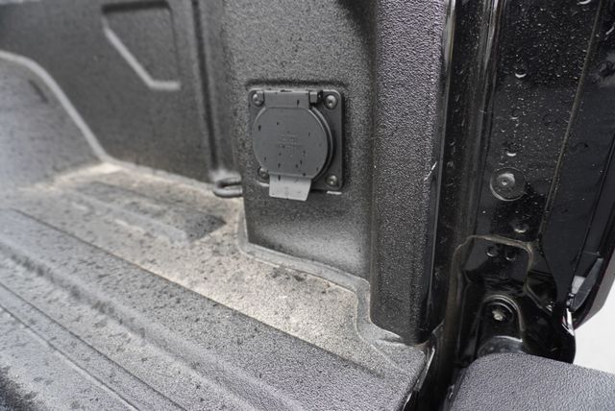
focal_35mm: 24
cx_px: 308
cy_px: 206
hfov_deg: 73.7
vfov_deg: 53.2
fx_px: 410
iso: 500
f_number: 4
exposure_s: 1/60
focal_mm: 16
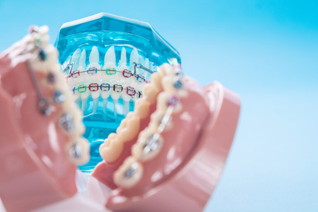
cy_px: 106
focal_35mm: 83
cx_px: 159
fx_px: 733
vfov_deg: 16.5
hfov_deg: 24.5
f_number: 7.1
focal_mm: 55
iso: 400
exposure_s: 1/3
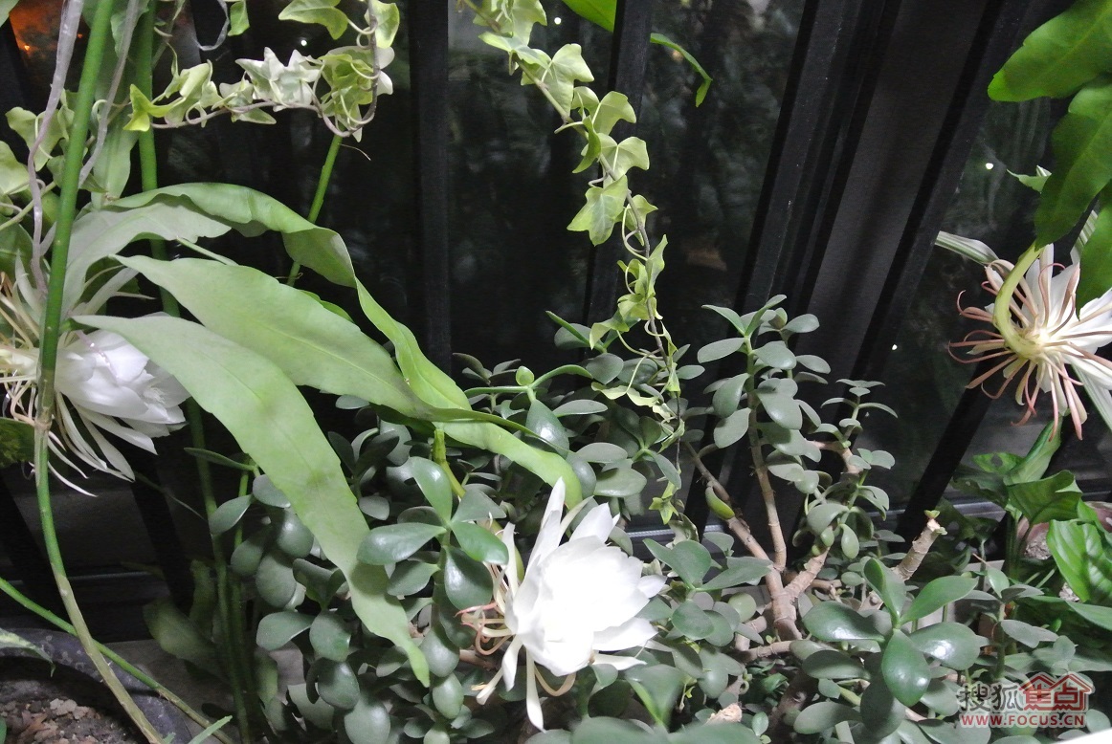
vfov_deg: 41.2
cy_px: 372
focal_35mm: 32
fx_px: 990
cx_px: 556
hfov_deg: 58.7
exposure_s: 1/15
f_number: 3.8
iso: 2500
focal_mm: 12.2
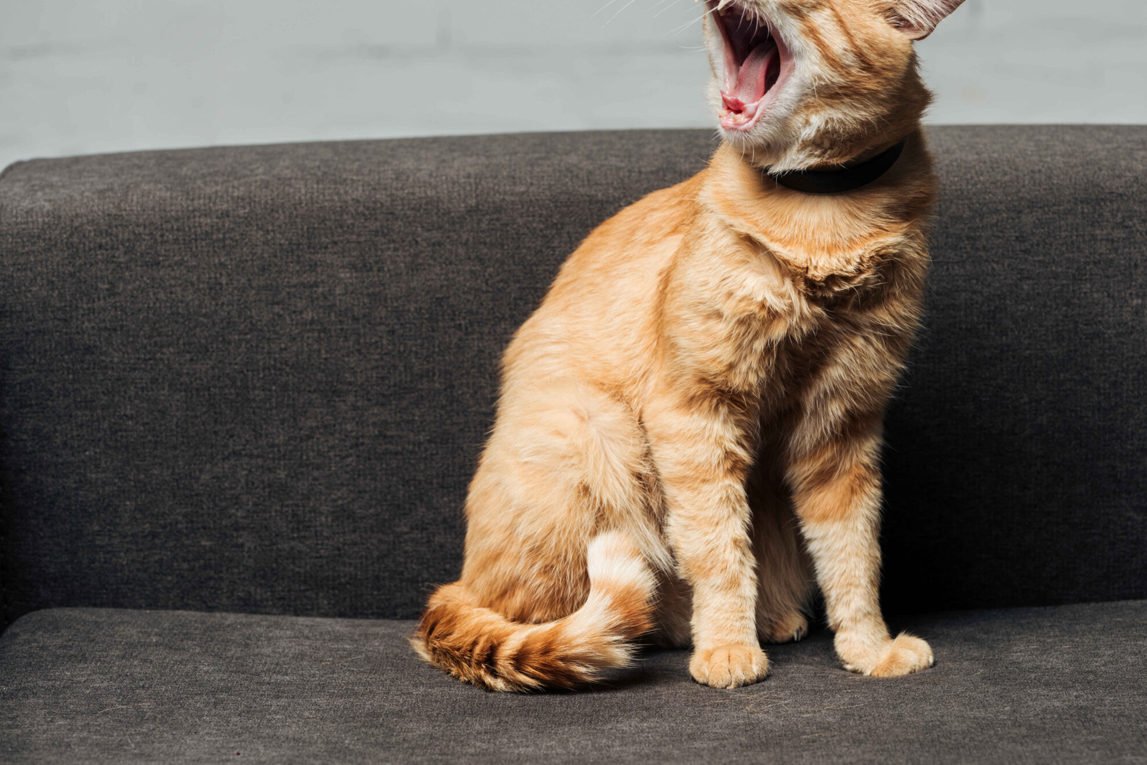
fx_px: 4303
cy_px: 394
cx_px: 725
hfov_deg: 15.2
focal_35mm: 135
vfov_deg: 10.2
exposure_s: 1/160
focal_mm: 105
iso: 200
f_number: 9
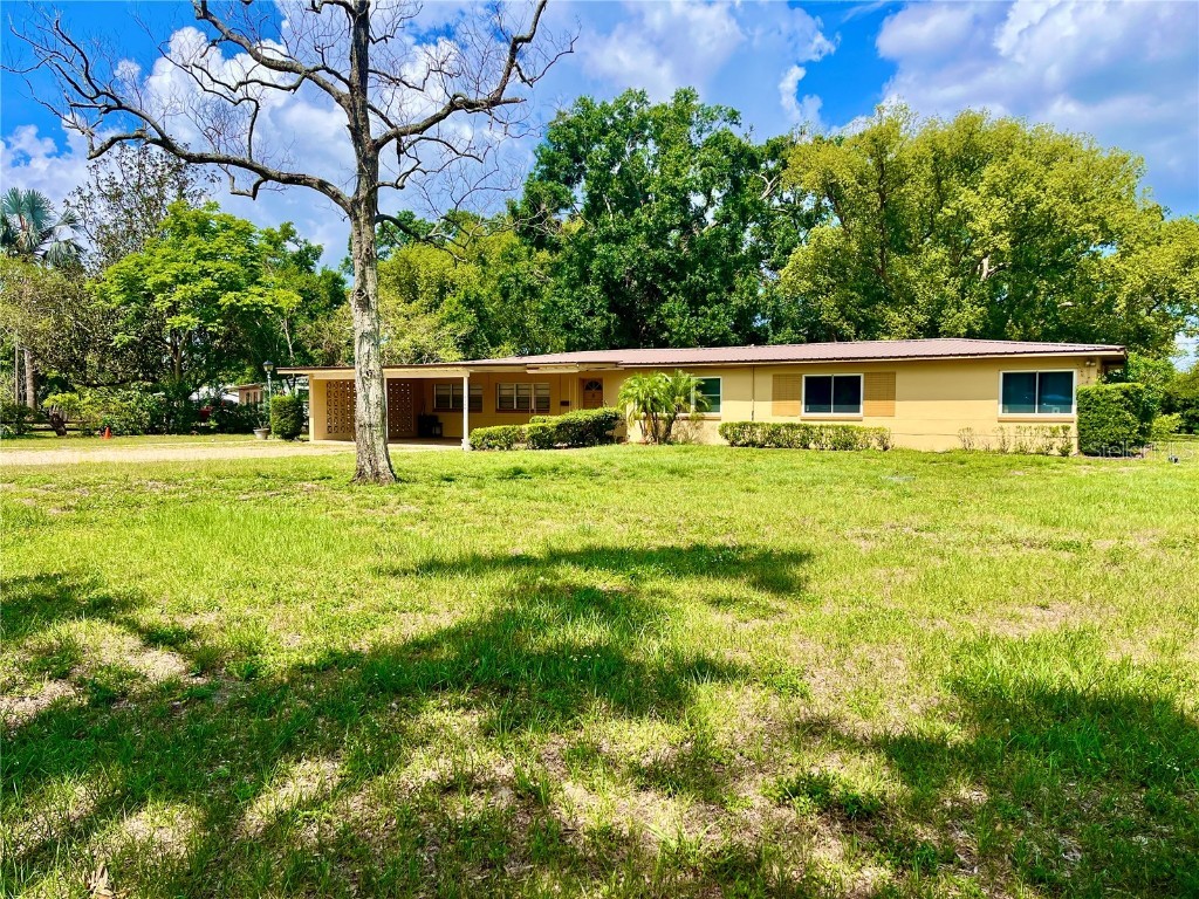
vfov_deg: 53.1
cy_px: 450
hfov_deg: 67.3
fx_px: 901
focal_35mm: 26
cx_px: 600
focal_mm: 5.1
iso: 50
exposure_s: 1/2513
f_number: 1.6
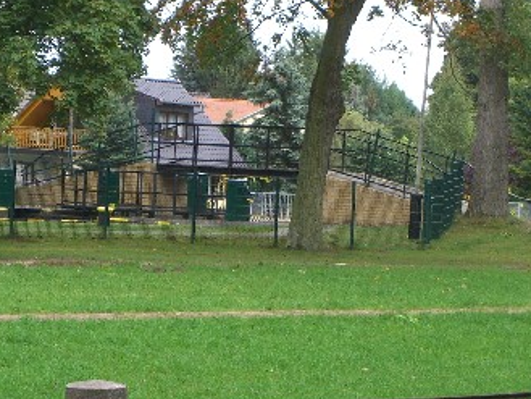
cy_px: 138
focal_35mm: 202
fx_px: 3100
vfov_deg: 7.4
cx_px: 156
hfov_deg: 9.8
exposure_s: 1/100
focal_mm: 23.7
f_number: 5.1
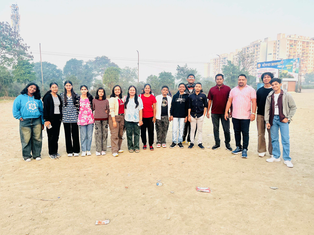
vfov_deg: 53.1
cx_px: 157
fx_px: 236
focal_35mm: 26
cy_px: 118
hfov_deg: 67.3
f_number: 1.6
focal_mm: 5.1
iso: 50
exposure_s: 1/309
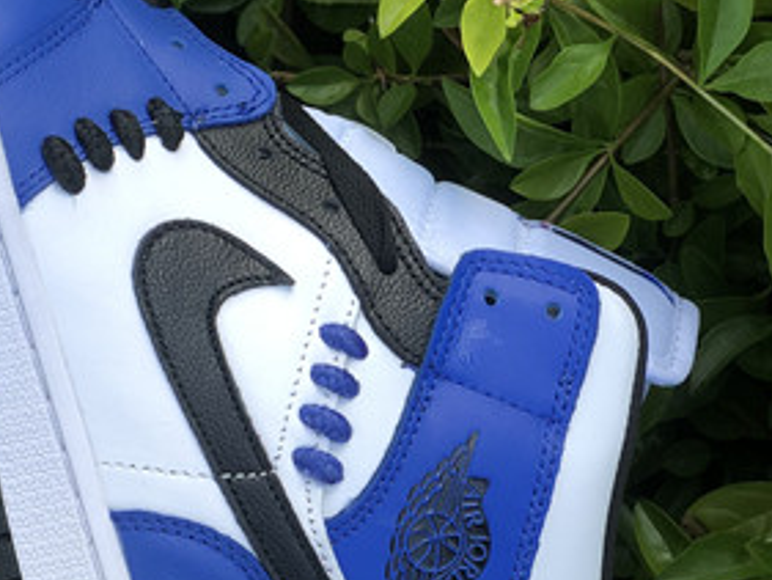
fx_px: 3057
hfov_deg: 13.8
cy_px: 323
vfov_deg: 10.8
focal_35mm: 137
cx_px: -234
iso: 16
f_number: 2.4
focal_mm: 6
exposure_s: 1/120
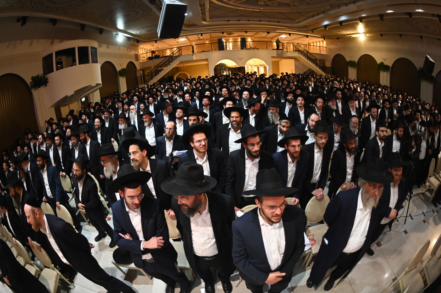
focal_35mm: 16
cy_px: 146
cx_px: 220
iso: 1600
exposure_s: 1/100
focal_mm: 16
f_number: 2.8
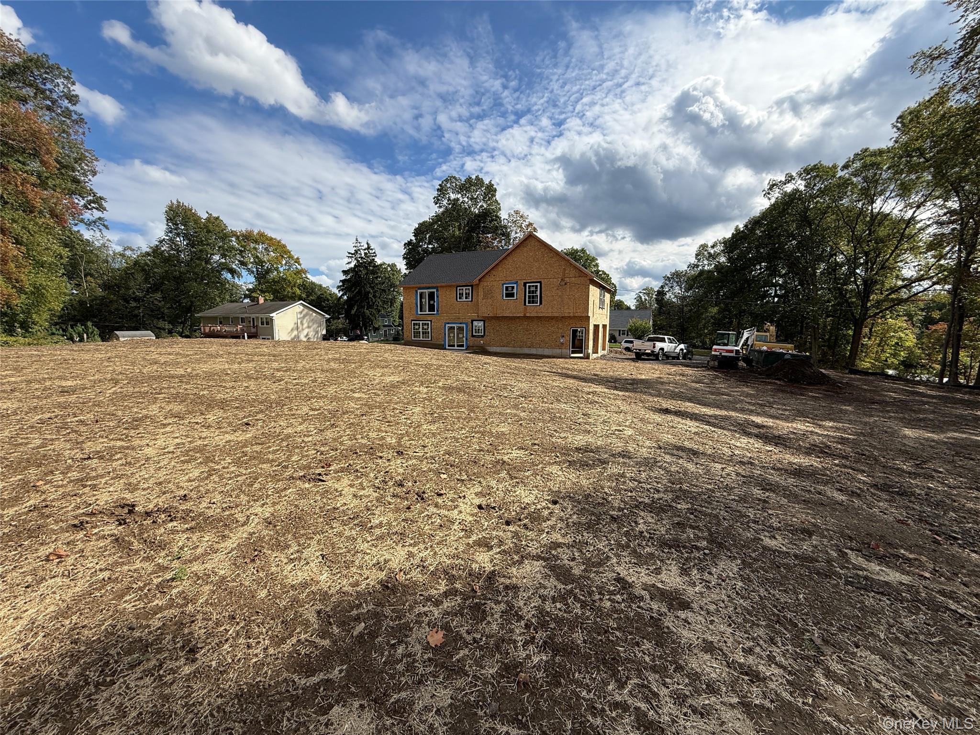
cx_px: 490
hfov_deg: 102.1
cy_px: 368
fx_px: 396
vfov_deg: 85.7
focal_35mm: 14
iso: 50
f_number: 2.2
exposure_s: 1/1901
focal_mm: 2.22
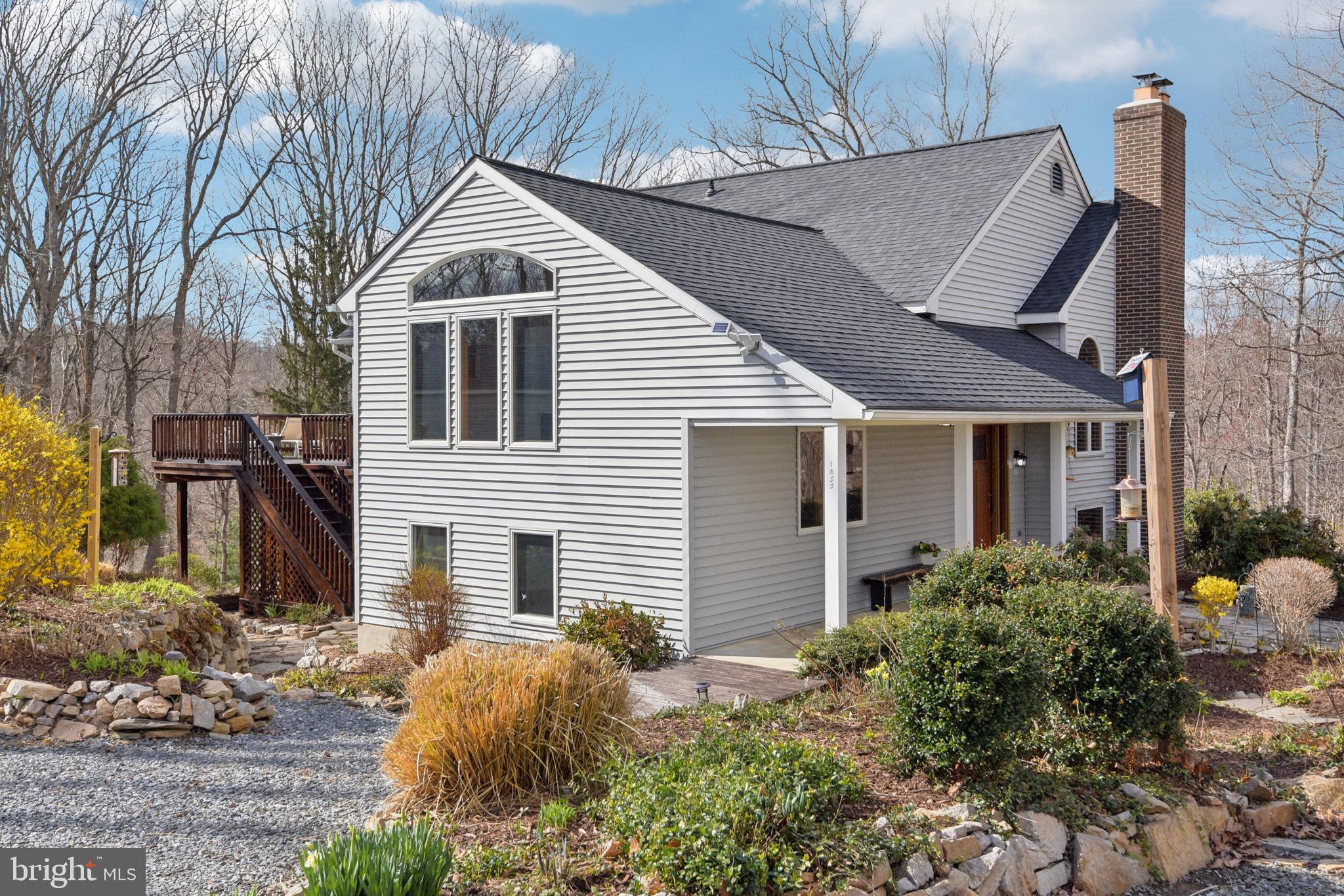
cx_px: 672
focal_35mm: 32
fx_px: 1194
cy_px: 448
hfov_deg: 58.7
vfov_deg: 41.1
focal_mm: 32
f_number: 8
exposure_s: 1/3200
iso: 400
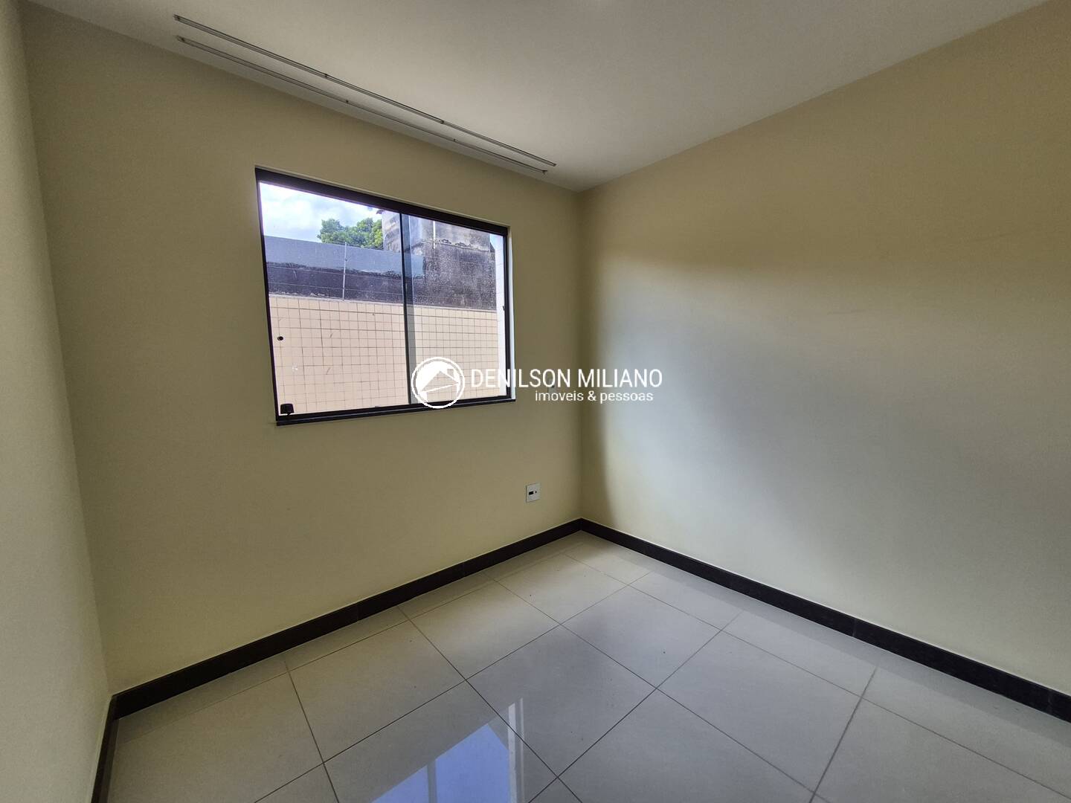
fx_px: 402
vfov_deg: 89.9
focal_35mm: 13
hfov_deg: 106.2
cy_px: 402
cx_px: 536
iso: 50
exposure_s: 1/60
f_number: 2.2
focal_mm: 1.74
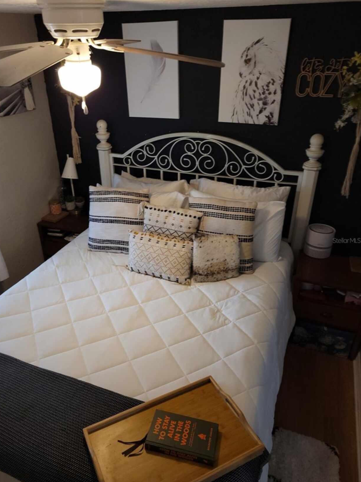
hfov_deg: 51.3
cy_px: 240
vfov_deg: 65.3
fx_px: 375
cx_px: 175
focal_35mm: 27
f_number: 1.8
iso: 80
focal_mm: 5.4
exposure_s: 1/10
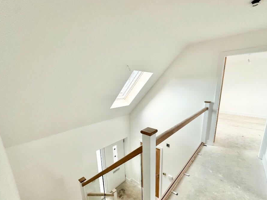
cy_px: 112
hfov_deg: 94.3
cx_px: 144
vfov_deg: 77.8
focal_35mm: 16
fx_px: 123
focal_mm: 2.22
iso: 200
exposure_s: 1/99
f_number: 2.2
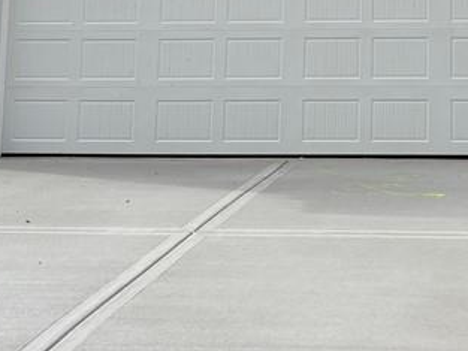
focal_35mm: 85
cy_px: -137
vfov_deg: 16.2
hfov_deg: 22.4
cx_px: 434
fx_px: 1150
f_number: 1.6
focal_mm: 5.96
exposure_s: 1/8850
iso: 50
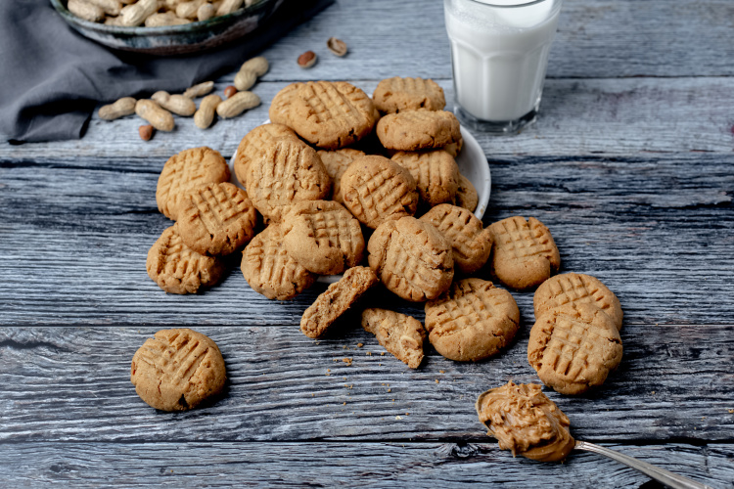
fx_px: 1019
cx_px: 367
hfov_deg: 39.6
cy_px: 244
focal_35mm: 50
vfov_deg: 27.0
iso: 64
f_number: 5
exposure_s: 1/200
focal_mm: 50
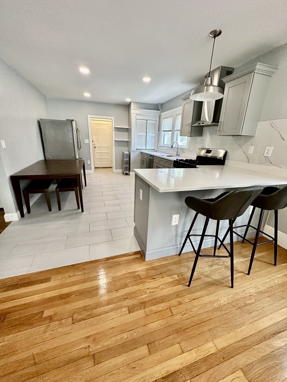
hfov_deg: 85.7
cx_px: 144
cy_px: 191
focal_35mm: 14
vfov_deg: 102.1
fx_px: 155
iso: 200
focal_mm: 2.22
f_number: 2.2
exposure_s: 1/120
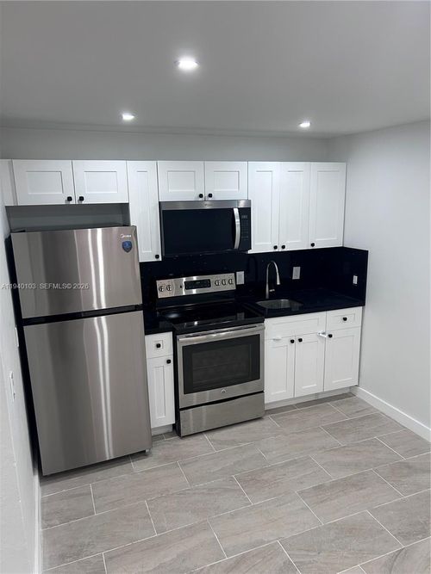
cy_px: 287
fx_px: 432
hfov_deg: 53.0
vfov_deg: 67.3
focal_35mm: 26
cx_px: 216
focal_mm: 5.7
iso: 125
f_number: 1.5
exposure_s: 1/112
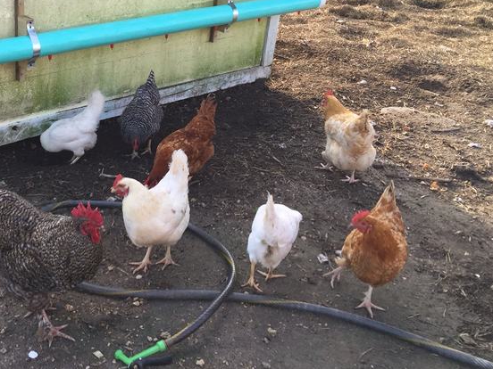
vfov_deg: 29.3
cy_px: 105
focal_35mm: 49
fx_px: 698
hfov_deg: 38.0
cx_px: 130
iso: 32
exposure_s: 1/156
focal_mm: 4.15
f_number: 2.2
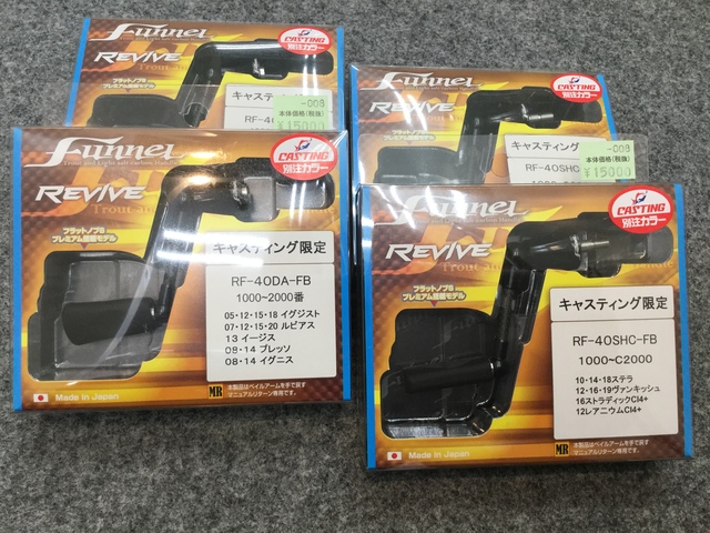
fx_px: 636
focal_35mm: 31
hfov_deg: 58.4
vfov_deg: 45.4
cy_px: 266
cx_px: 355
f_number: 2.4
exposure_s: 1/33
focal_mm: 3.3
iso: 40
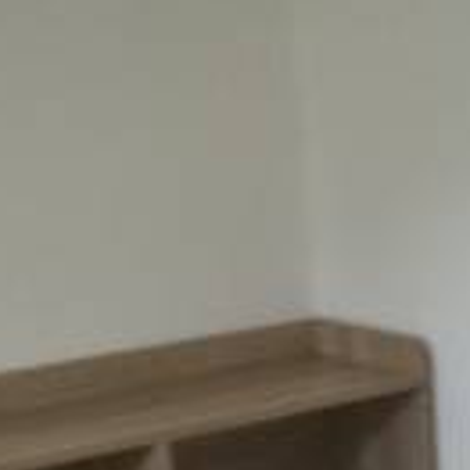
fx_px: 1490
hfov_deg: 16.9
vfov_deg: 14.7
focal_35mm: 97
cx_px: 610
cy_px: 947
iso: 800
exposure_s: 1/25
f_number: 1.8
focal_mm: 4.4
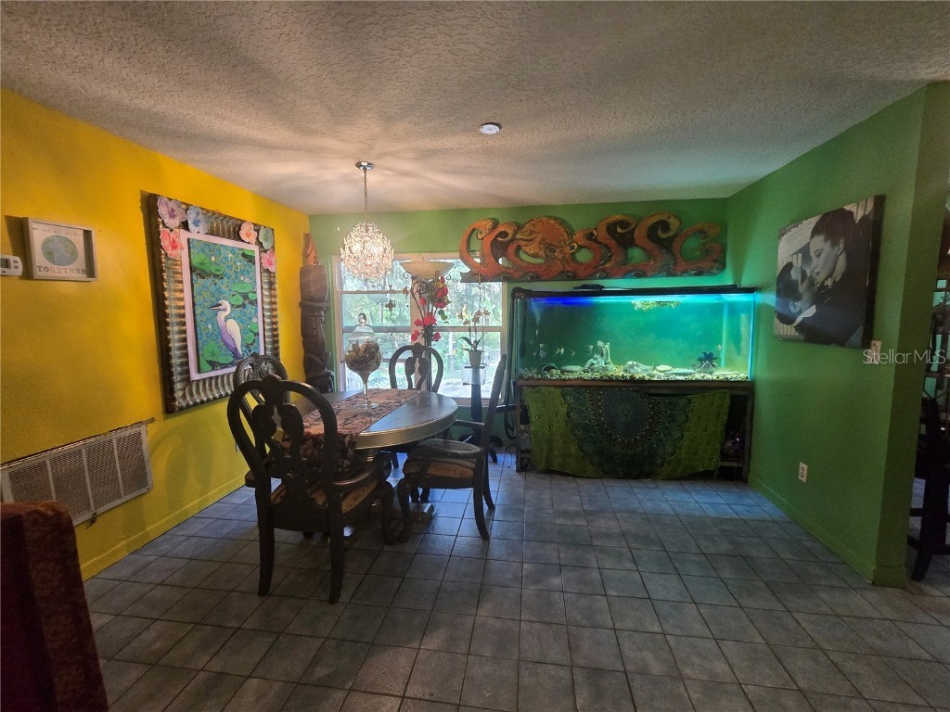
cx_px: 475
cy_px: 356
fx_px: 357
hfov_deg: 106.2
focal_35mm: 13
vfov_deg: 89.9
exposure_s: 1/60
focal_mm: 2.2
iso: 640
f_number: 2.2
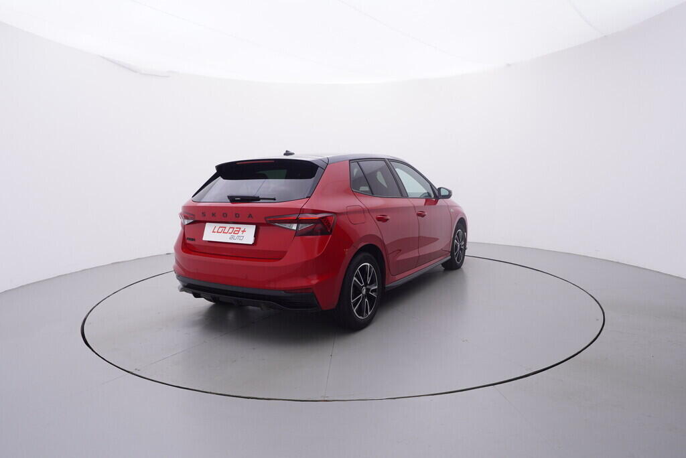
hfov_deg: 77.3
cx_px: 343
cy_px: 229
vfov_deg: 56.2
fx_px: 429
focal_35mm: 22
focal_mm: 15
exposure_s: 1/80
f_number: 5
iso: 200
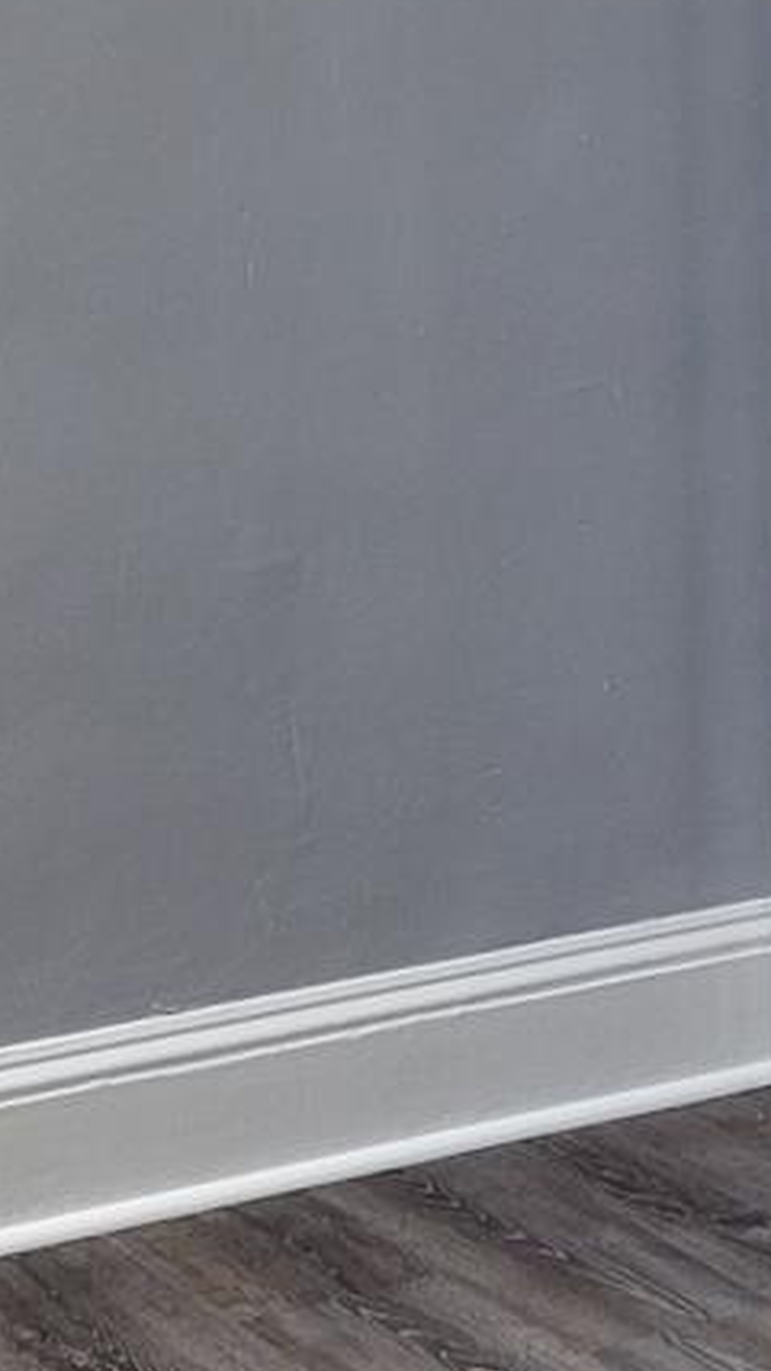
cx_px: 1015
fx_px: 4946
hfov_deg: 8.8
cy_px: 469
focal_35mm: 136
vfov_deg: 15.8
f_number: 1.8
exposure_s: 1/60
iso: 200
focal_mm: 5.4
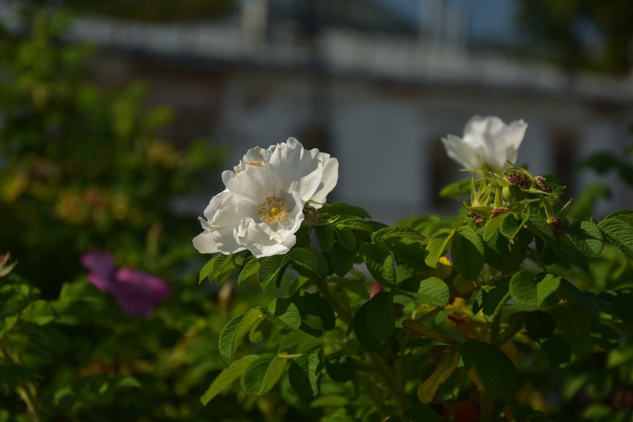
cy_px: 211
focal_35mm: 75
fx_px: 1318
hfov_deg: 27.0
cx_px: 316
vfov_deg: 18.2
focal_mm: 50
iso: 100
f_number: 3.8
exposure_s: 1/1000
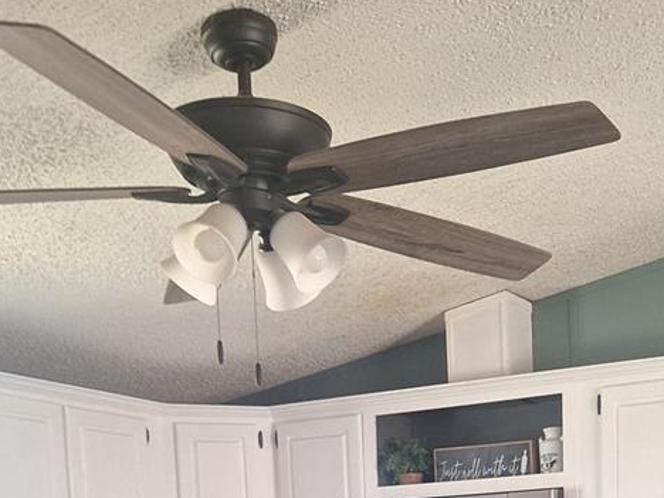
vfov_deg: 21.9
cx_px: 487
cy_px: 675
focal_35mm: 59
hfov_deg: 32.2
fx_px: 1132
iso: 250
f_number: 1.8
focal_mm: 5.54
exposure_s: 1/25
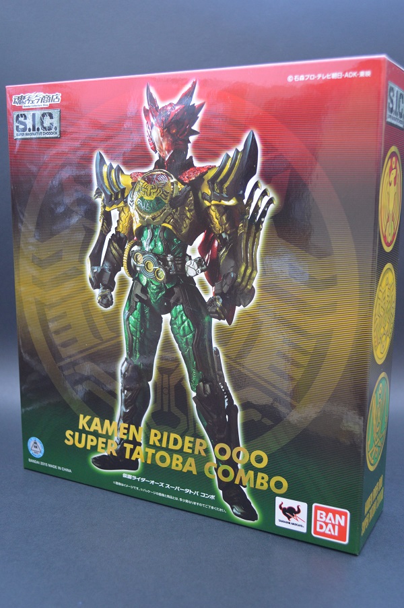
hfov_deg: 34.2
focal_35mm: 39
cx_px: 202
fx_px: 657
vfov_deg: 49.6
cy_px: 304
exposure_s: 1/13
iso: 800
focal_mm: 26
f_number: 4.2
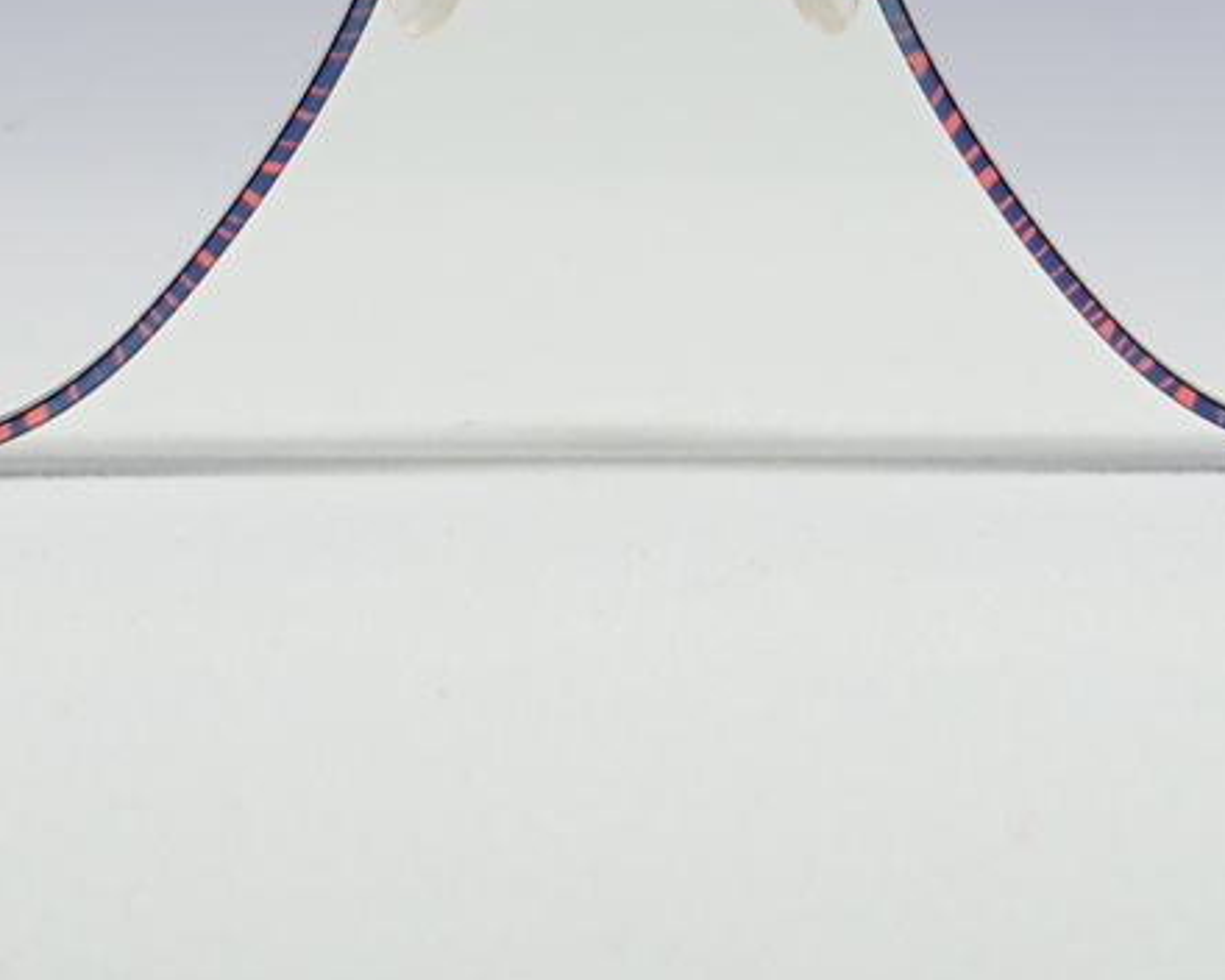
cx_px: 643
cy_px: -270
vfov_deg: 5.9
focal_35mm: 259
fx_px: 9390
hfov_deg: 7.5
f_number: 11
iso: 100
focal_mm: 50
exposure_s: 1/2
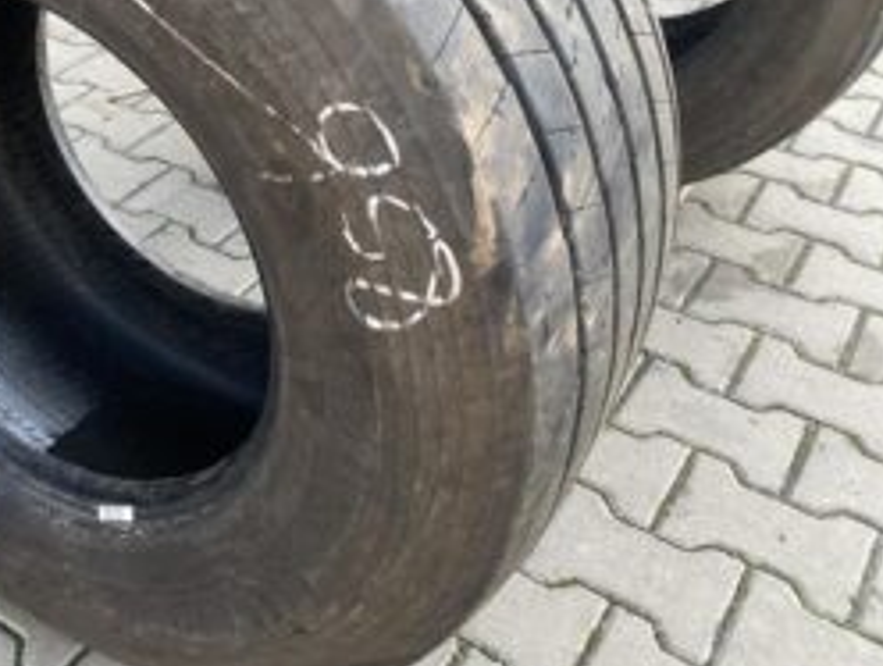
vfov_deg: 31.6
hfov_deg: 39.9
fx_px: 1150
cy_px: 158
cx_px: 146
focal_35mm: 45
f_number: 1.8
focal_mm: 4.25
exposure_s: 1/122
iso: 40
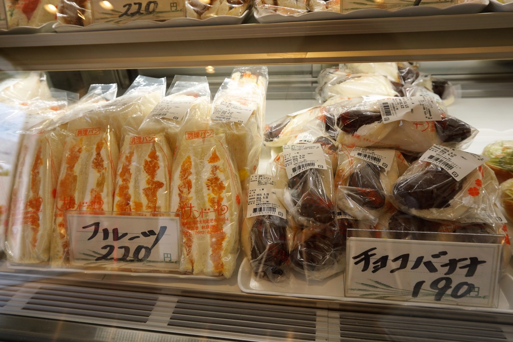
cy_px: 171
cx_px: 256
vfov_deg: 53.1
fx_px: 342
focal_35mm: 24
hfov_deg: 73.7
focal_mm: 16
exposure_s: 1/100
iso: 100
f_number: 5.6
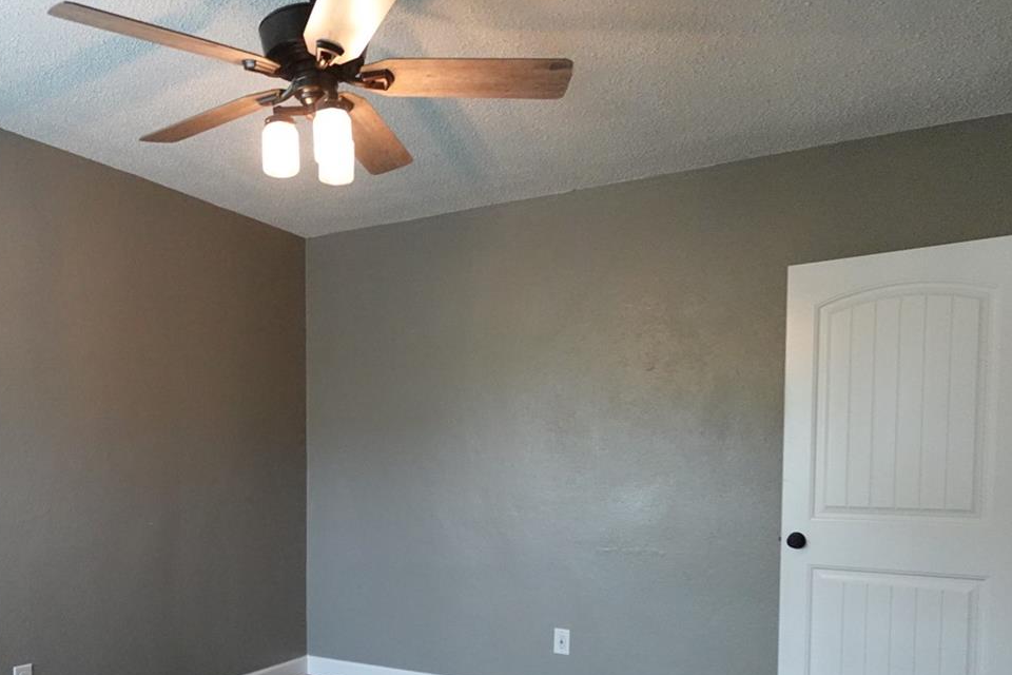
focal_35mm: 30
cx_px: 372
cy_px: 508
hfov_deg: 61.0
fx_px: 843
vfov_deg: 42.2
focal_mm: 6.9
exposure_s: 1/500
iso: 2000
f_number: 1.8
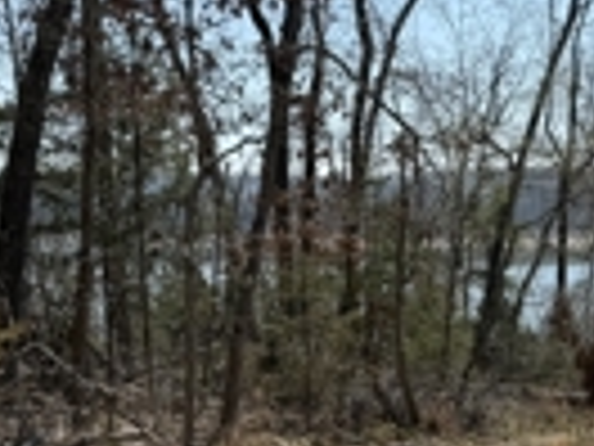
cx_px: 432
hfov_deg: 26.4
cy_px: 509
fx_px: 1253
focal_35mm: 73
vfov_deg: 19.2
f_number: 1.78
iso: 80
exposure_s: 1/3953
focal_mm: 6.76
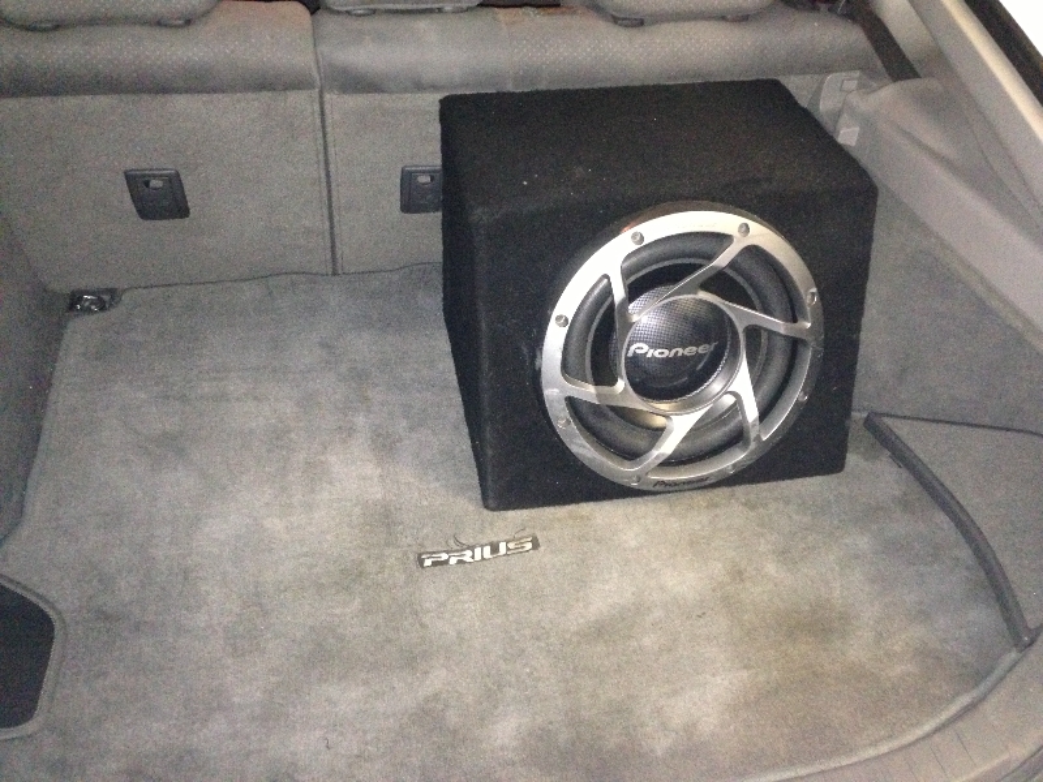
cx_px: 522
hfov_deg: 55.4
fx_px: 994
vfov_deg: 42.9
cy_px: 391
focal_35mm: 33
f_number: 2.4
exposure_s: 1/16
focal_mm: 4.13
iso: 640
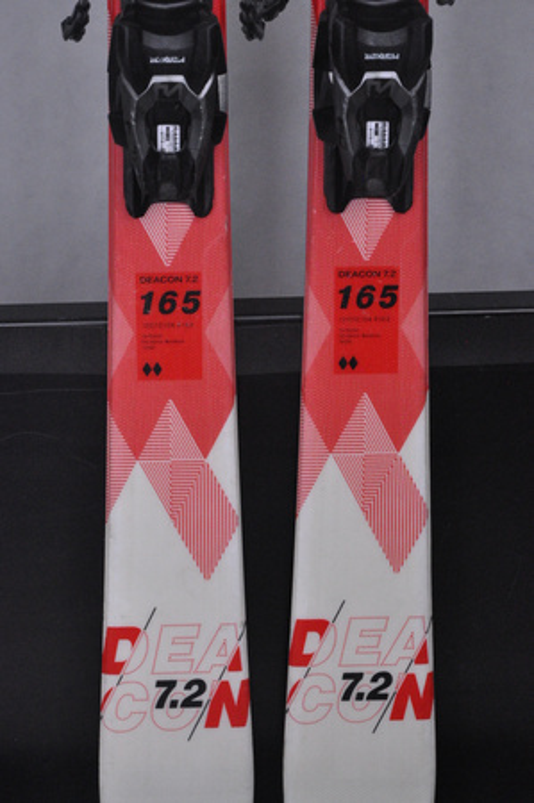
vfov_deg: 18.2
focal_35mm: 112
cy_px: 402
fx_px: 2509
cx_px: 267
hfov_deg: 12.2
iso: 3200
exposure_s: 1/125
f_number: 9.5
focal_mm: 75
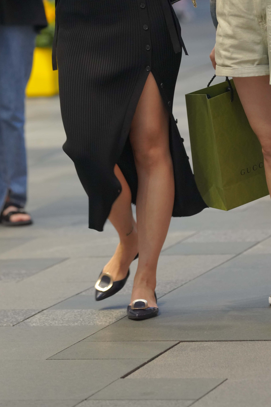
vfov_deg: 7.2
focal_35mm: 283
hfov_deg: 4.9
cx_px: 149
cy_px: -7
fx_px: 3196
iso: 1600
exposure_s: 1/250
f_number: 2.5
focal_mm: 135
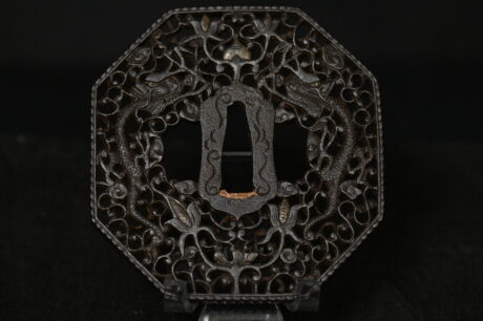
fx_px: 1408
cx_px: 242
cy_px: 160
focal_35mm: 105
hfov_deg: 19.5
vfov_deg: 13.0
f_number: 9
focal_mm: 105
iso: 3200
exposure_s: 1/125
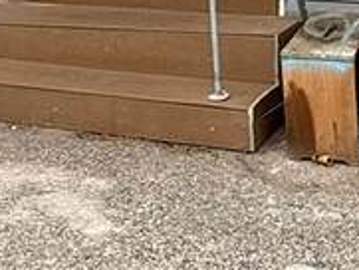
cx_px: 357
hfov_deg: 19.3
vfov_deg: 14.0
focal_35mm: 99
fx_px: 1027
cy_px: -137
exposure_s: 1/308
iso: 50
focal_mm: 2.22
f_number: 2.2
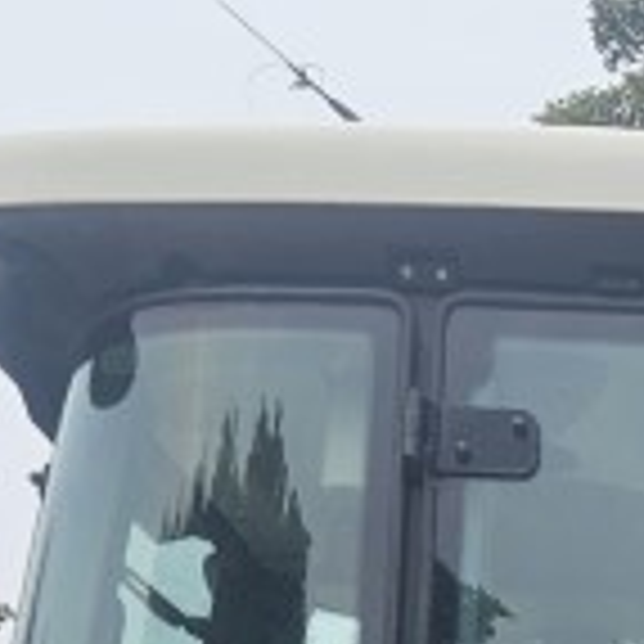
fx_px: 3073
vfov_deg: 10.4
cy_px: 1540
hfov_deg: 11.5
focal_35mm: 146
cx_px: 968
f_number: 1.8
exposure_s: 1/206
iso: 25
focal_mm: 5.4
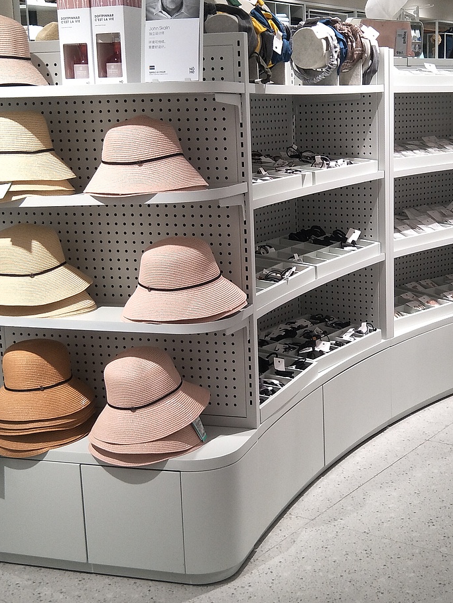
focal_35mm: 45
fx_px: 785
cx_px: 280
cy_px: 318
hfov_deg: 32.1
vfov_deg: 42.1
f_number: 1.7
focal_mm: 4.1
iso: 41
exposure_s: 1/100
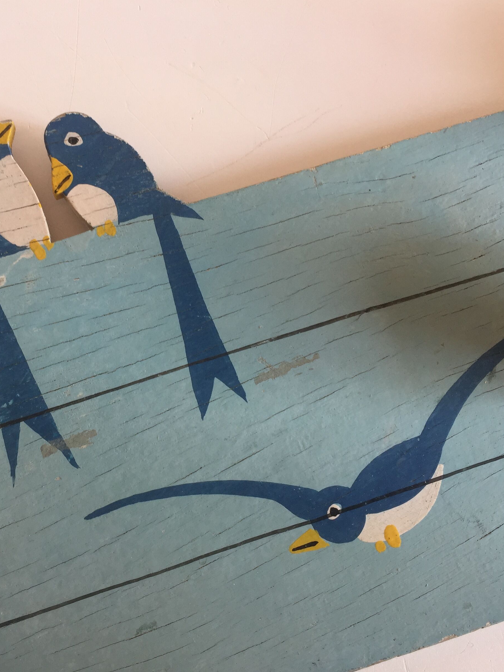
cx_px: 157
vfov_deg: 47.9
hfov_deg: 36.3
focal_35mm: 39
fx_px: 757
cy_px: 333
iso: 32
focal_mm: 4.15
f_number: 2.2
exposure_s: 1/50
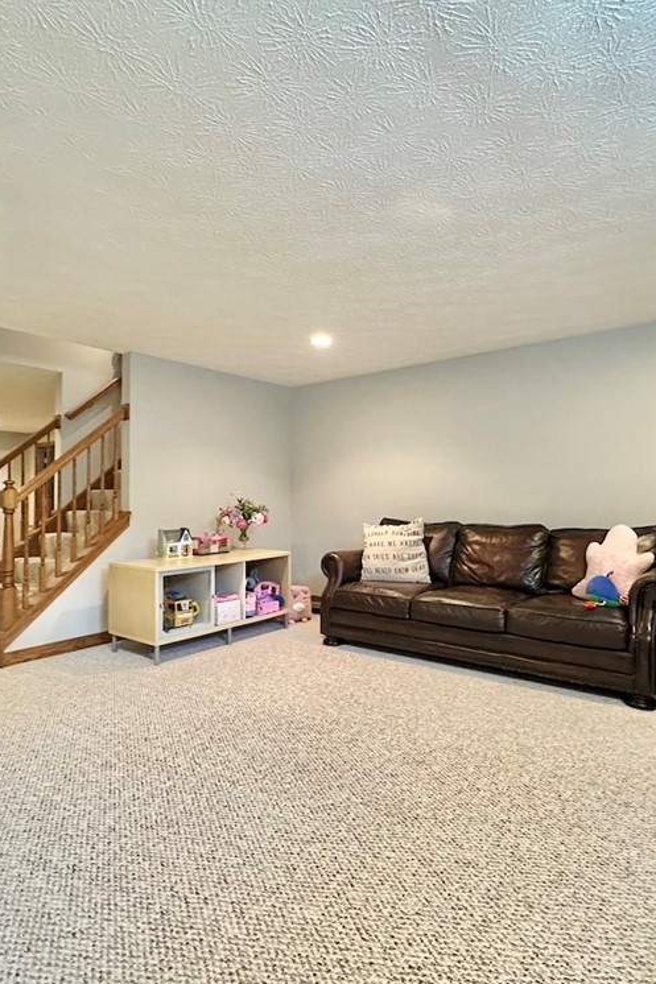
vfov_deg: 84.0
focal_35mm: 20
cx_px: 351
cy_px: 484
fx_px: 547
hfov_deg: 61.8
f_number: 2.2
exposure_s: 1/60
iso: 640
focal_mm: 2.22
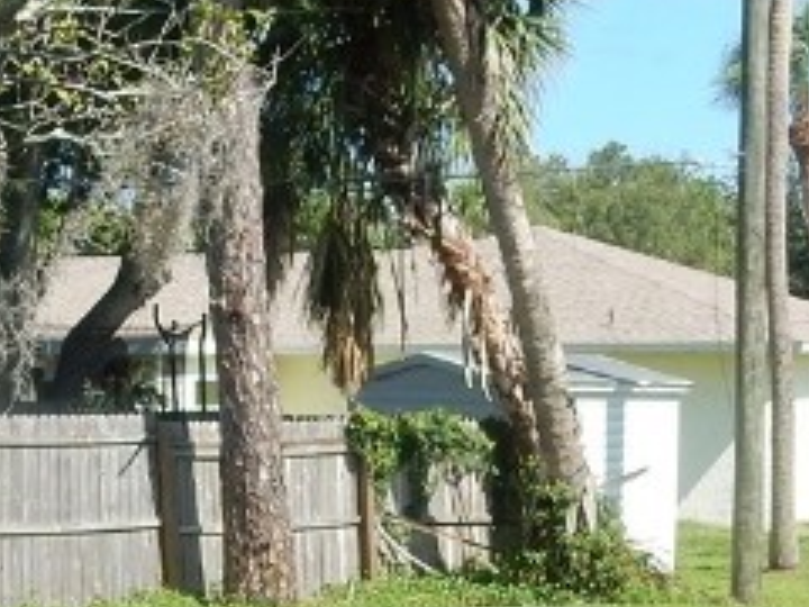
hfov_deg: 15.3
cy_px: 597
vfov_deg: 11.5
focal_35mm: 128
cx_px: 202
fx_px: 2991
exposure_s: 1/800
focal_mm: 5.4
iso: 125
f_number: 4
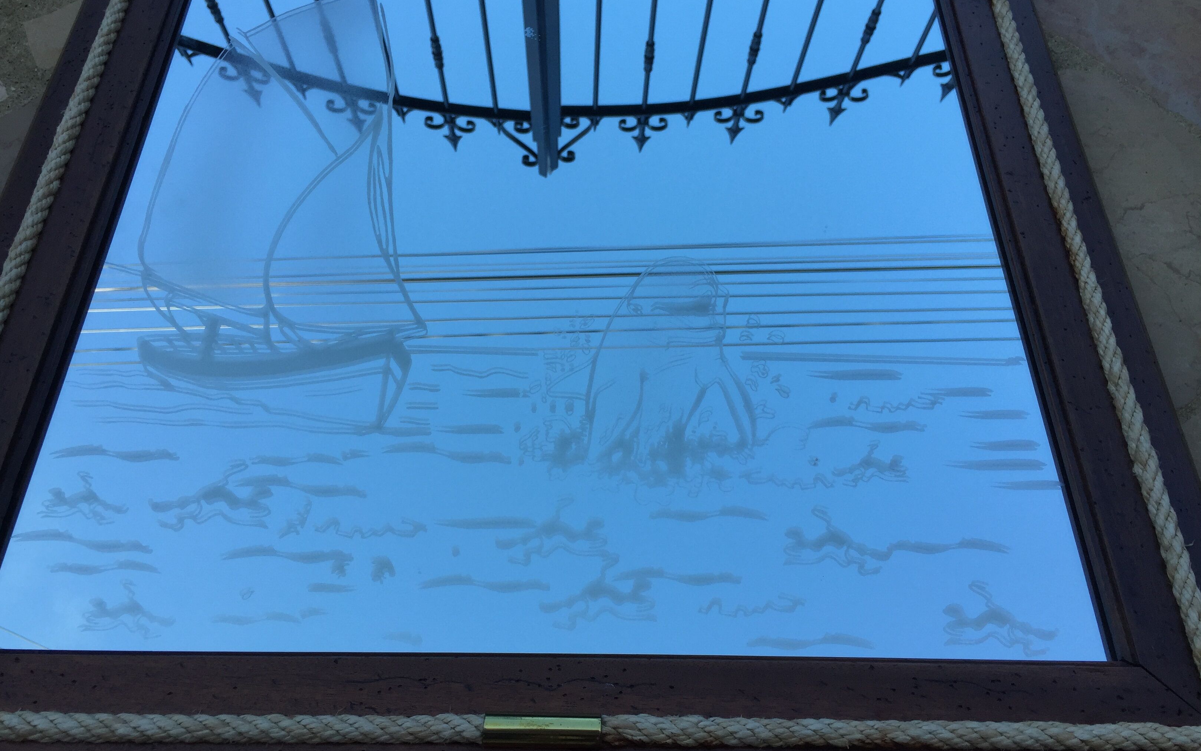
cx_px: 600
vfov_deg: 40.6
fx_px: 1015
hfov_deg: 61.2
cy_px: 340
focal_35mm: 31
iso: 32
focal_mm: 4.15
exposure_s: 1/377
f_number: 2.2
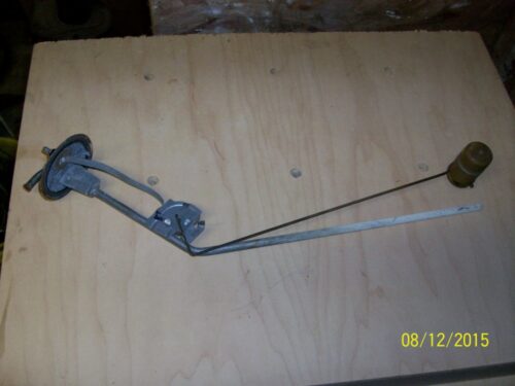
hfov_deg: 54.0
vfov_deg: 41.8
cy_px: 193
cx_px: 258
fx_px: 506
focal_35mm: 34
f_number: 2.8
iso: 160
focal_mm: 5.7
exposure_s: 1/60
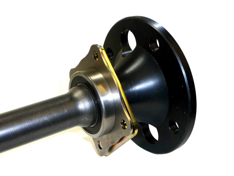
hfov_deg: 34.3
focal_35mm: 56
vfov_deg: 26.1
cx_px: 118
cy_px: 87
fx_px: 379
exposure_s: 1/30
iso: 100
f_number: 4.3
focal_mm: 9.3
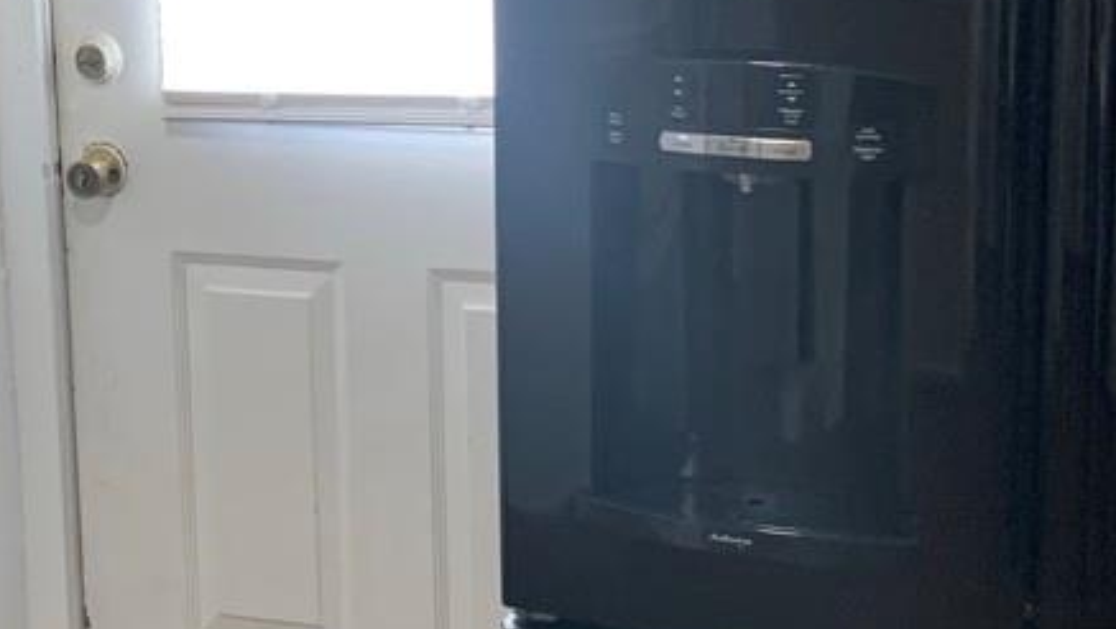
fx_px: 2457
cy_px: 207
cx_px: 386
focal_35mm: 83
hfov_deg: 25.5
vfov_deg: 14.5
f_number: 1.8
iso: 160
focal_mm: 4.25
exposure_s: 1/60
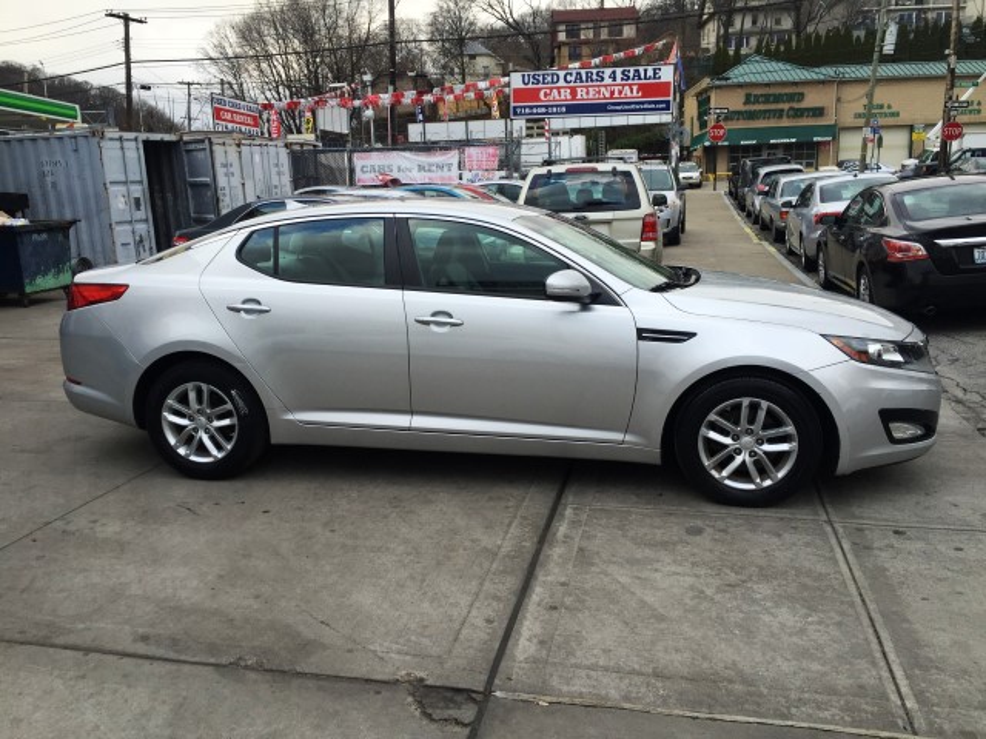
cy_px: 370
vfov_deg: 48.2
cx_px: 493
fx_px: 826
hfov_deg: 61.7
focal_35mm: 29
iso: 32
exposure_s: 1/211
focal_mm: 4.15
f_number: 2.2
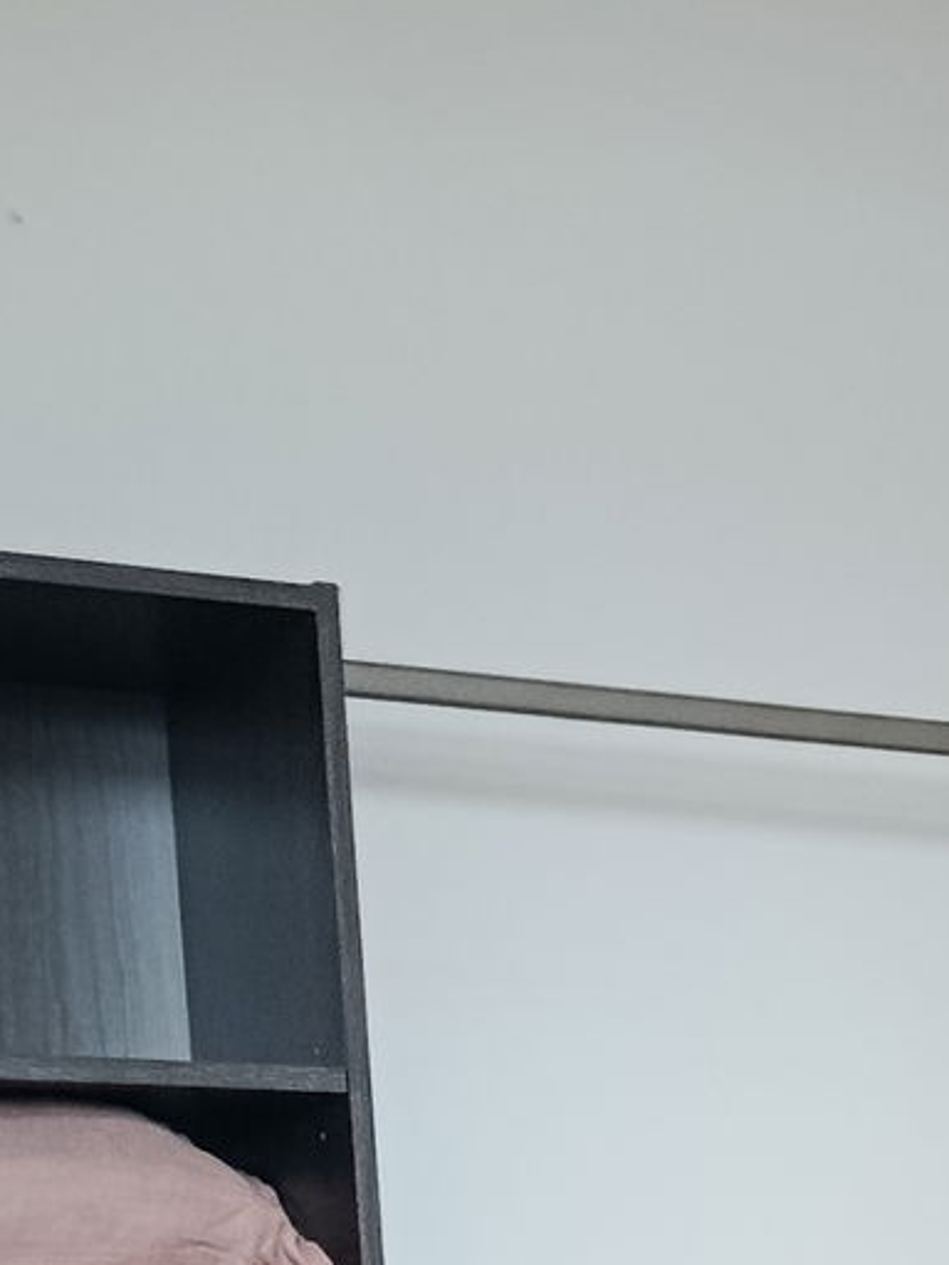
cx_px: 1337
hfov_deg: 14.0
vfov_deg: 16.7
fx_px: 3655
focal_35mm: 100
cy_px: 2210
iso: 1117
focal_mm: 5.24
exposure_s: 1/100
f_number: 1.7
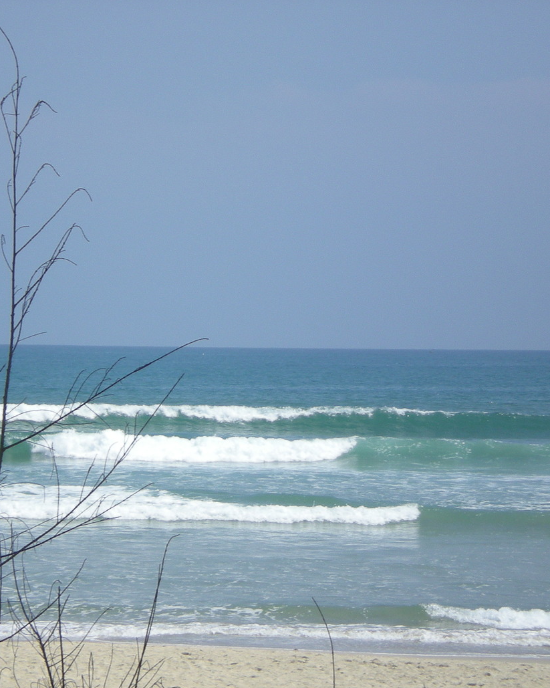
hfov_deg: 8.9
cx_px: 164
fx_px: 3521
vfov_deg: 11.2
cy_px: 400
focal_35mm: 173
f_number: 8.5
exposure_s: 1/186
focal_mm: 18.9
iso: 50
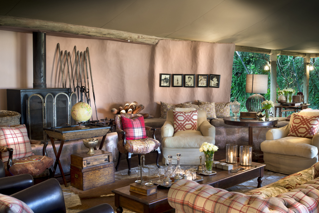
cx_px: 183
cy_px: 102
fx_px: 372
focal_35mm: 42
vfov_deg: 31.9
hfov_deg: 46.2
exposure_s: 1/1.43
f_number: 9.5
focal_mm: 35
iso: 200
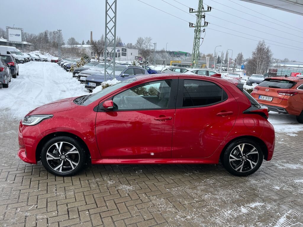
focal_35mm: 26
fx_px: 228
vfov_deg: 53.1
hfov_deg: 67.3
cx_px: 152
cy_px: 114
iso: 50
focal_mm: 5.1
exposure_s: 1/1140
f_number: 1.6
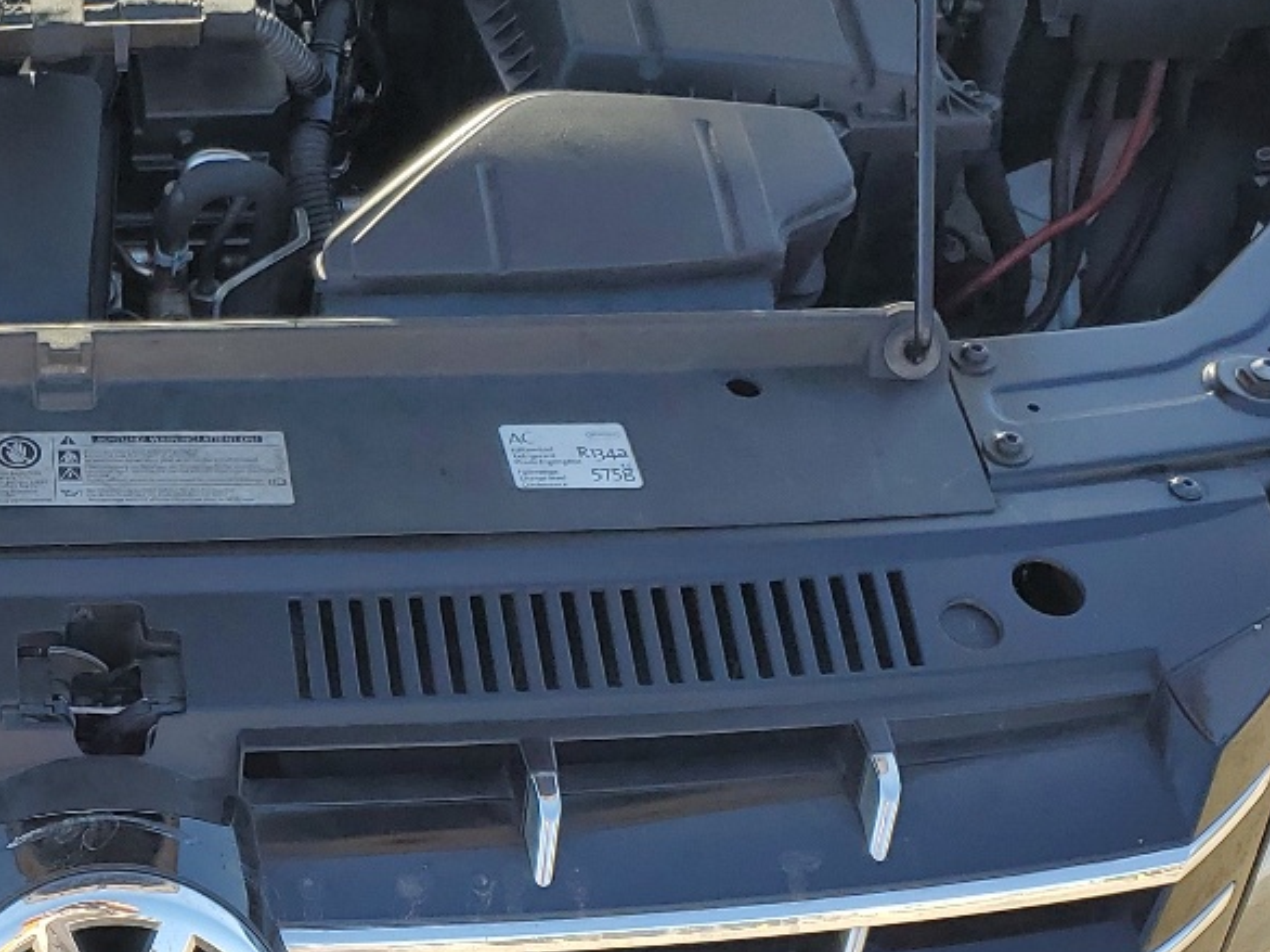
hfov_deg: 25.8
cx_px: -56
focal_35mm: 71
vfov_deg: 20.7
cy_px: 592
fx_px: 2604
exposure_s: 1/714
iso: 50
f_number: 1.5
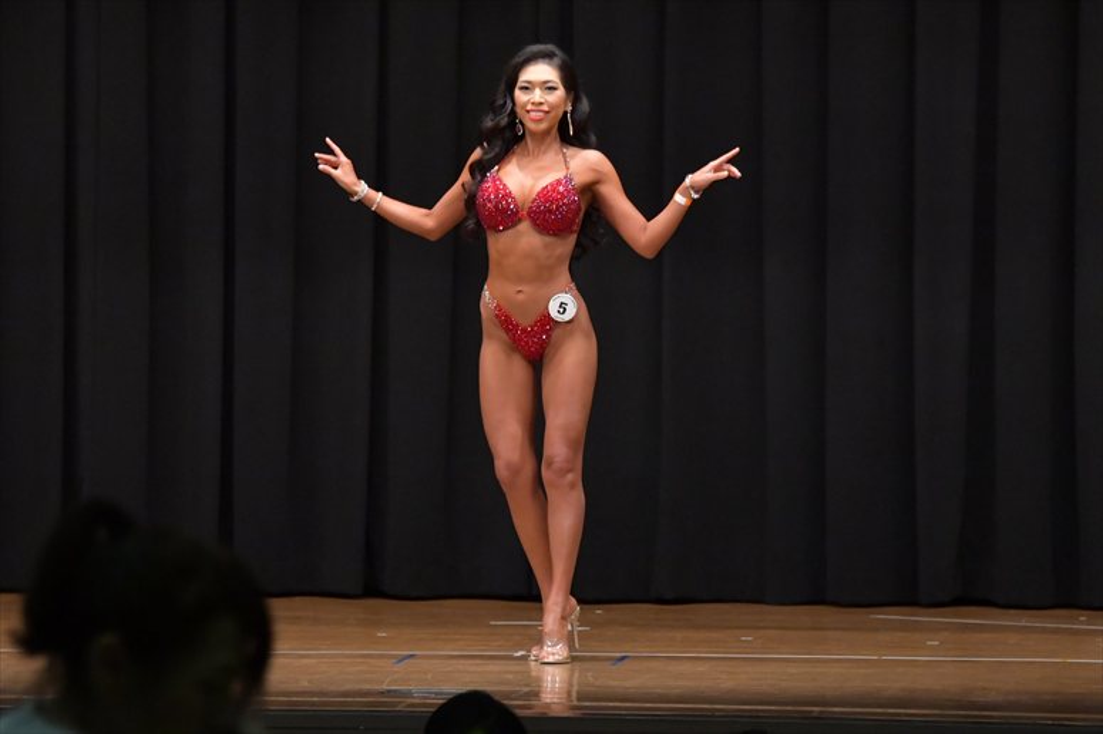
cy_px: 367
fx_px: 6890
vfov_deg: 6.1
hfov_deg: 9.2
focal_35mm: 225
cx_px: 552
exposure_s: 1/400
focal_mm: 150
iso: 6400
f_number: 5.6
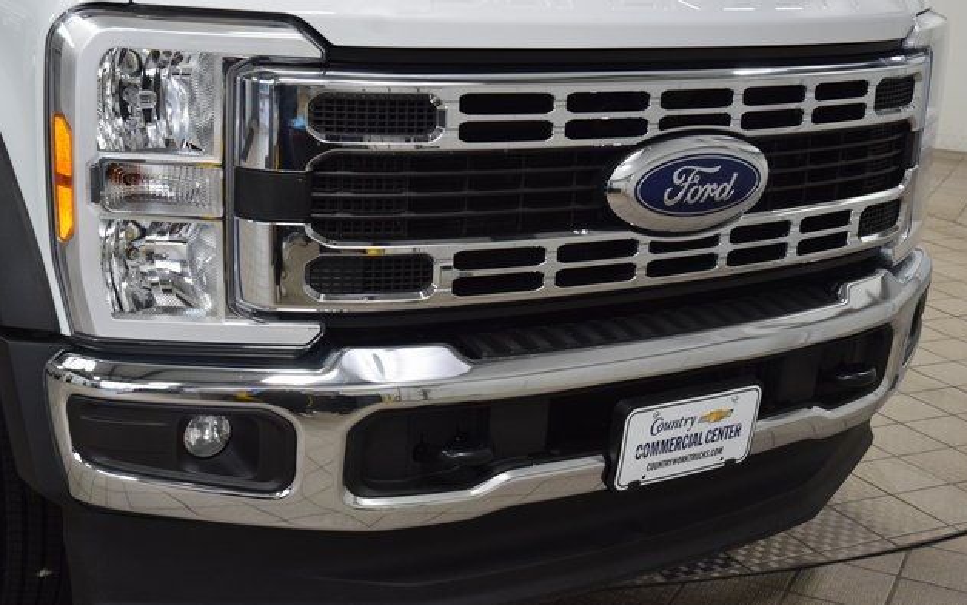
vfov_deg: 23.8
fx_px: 1437
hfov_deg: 37.2
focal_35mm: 55
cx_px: 491
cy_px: 316
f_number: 8
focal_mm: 35
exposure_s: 1/60
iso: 1600
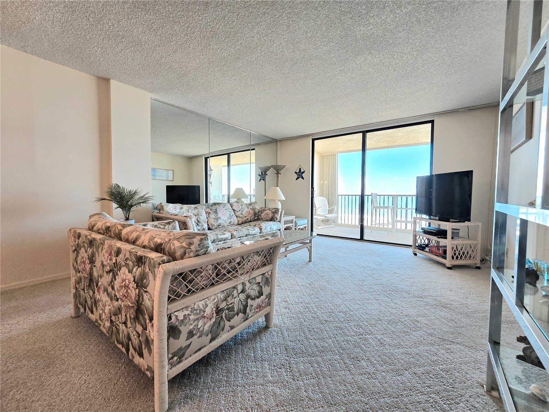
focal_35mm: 13
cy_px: 206
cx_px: 274
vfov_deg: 89.9
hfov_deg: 106.2
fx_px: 206
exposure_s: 1/60.2
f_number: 2.2
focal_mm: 2.2
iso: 50
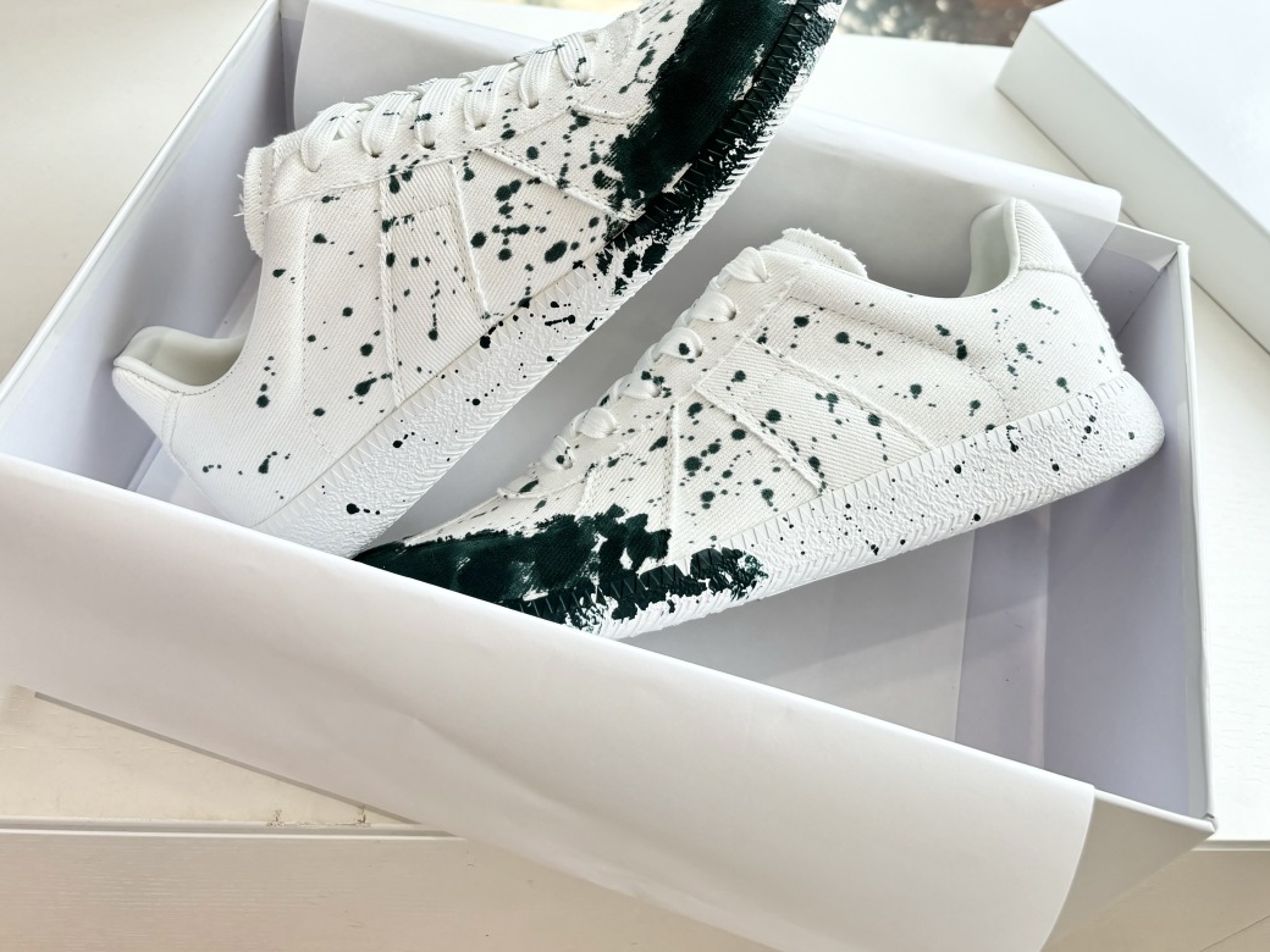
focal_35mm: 36
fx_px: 1321
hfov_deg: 51.4
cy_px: 157
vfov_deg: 37.8
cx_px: 636
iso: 50
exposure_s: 1/550
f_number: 1.6
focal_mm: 5.96
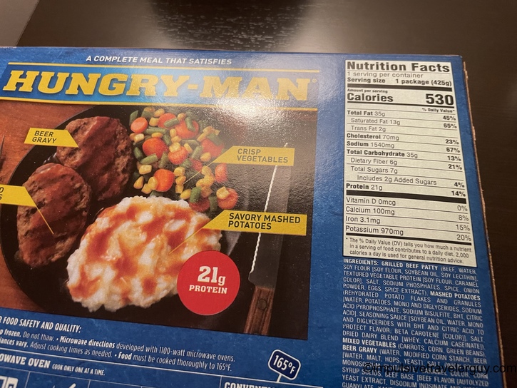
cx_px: 258
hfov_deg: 67.3
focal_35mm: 26
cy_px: 194
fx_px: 388
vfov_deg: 53.1
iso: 320
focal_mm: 4.2
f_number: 1.6
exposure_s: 1/60
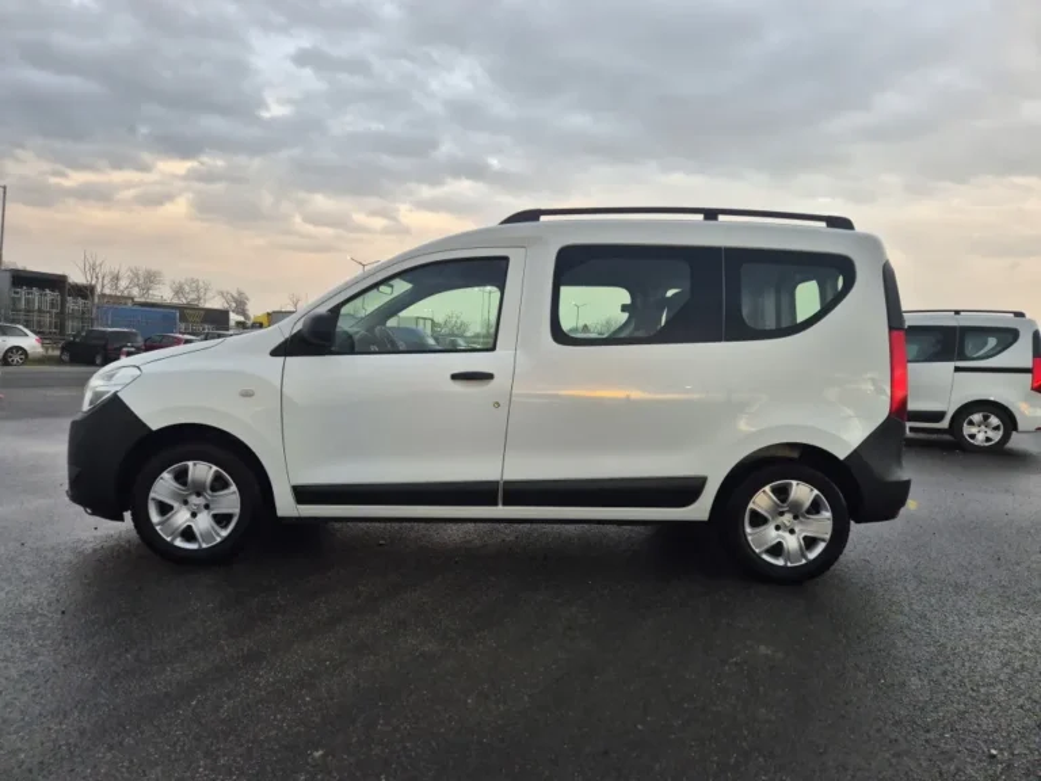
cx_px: 520
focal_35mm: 23
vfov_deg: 58.9
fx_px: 692
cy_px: 390
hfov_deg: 73.9
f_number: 1.8
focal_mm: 5.4
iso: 100
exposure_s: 1/180
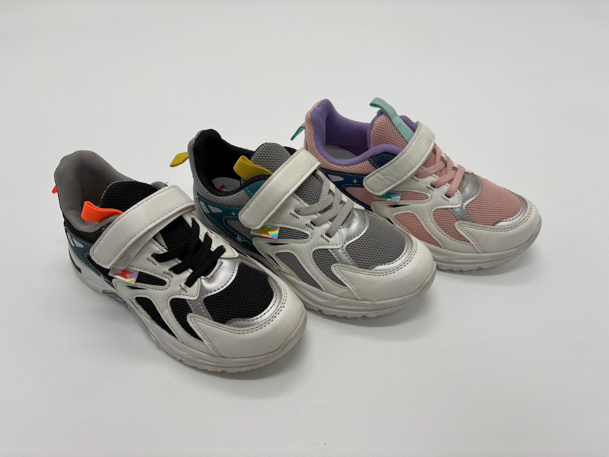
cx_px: 304
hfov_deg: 67.3
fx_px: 457
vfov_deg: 53.1
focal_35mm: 26
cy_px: 228
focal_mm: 5.96
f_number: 1.6
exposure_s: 1/143
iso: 40
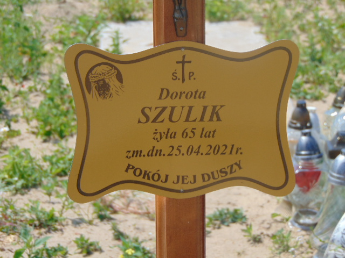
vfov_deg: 11.1
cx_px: 172
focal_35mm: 133
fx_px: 1326
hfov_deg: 14.8
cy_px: 129
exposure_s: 1/800
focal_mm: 23.9
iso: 80
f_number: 4
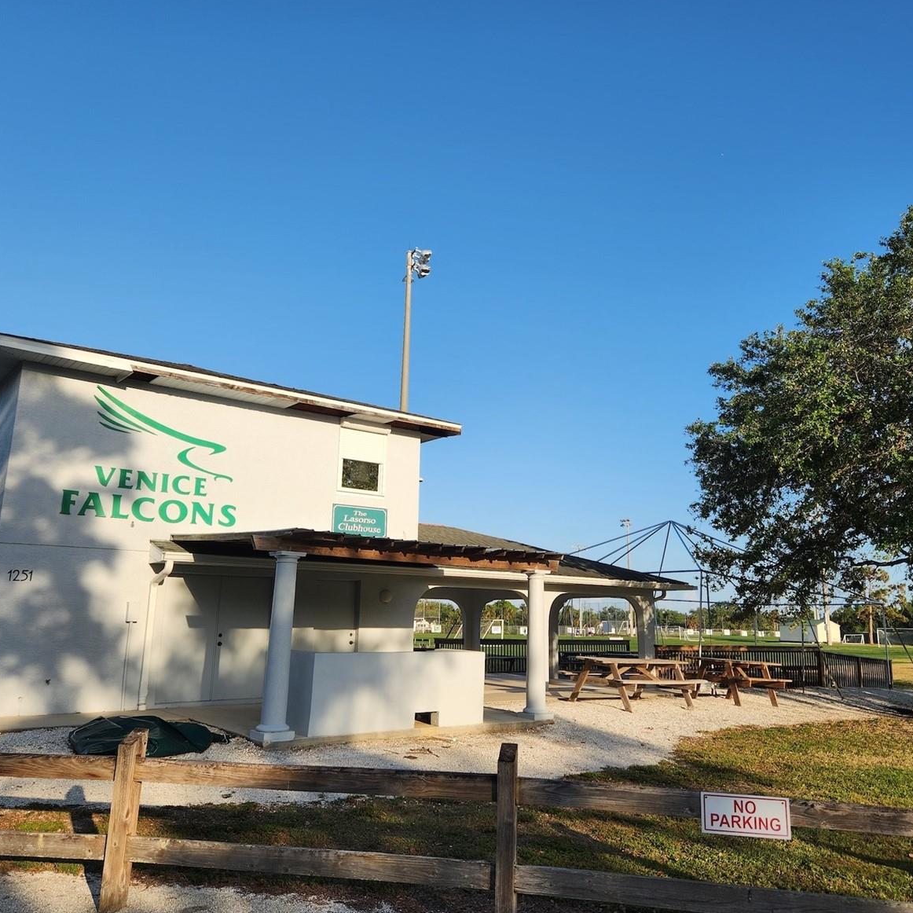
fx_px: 836
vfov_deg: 57.3
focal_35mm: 28
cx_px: 466
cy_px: 454
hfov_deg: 57.3
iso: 20
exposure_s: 1/1276
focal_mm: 5.4
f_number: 1.8
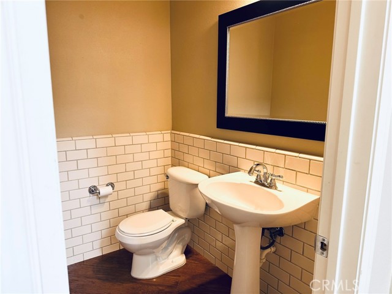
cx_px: 196
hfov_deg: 71.6
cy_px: 147
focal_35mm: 24
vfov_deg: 56.8
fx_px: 272
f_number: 1.78
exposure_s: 1/60
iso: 160
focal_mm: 6.86
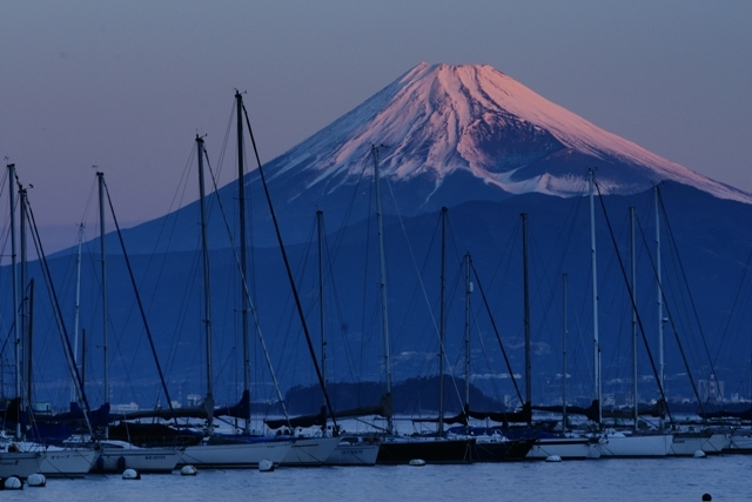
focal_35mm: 180
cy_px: 251
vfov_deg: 7.6
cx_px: 376
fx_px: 3761
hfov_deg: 11.4
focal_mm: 120
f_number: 16
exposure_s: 1/4
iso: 100
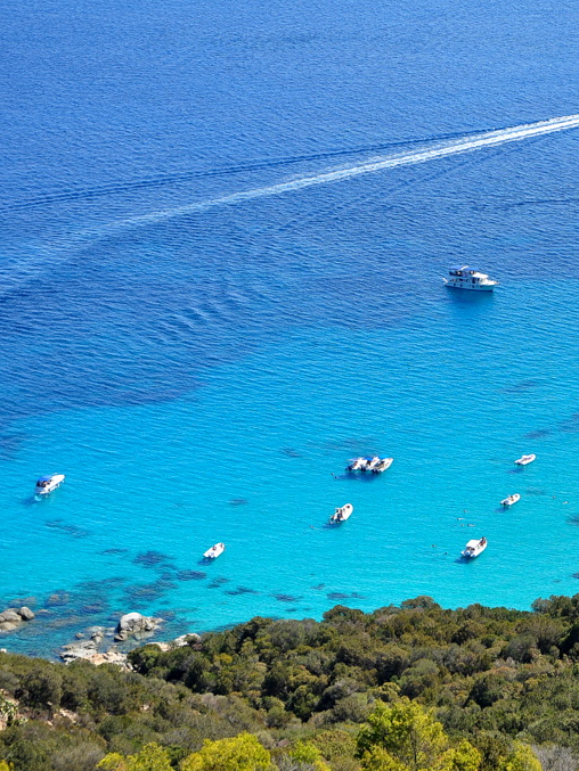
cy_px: 385
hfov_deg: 10.9
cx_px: 489
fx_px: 3010
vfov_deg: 14.6
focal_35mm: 135
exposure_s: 1/800
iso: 400
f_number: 7.1
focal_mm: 62
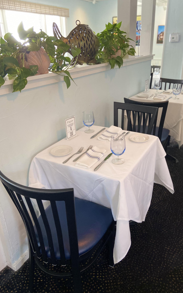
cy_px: 145
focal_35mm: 28
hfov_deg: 44.5
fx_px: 224
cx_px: 102
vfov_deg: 66.5
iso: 250
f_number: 1.8
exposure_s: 1/60
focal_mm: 4.25
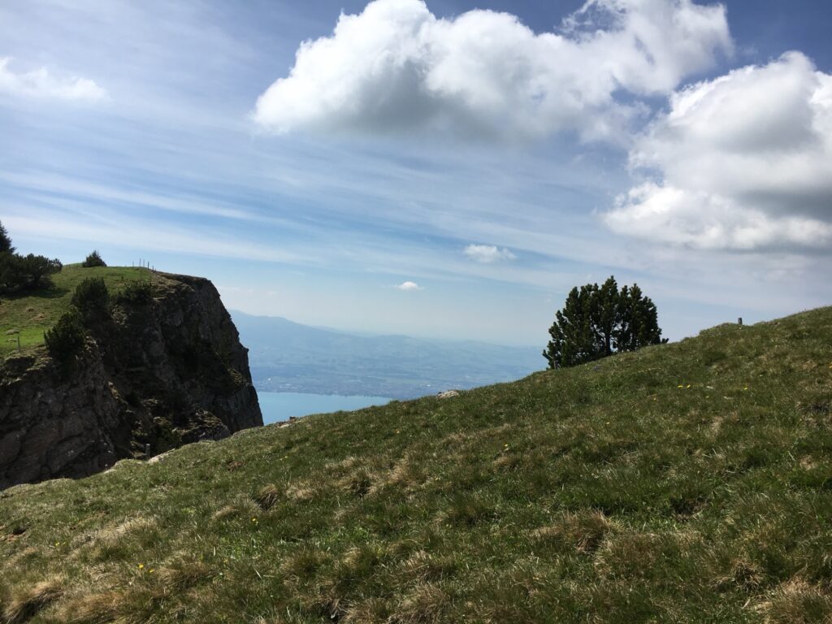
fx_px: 697
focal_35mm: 29
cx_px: 416
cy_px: 312
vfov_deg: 48.2
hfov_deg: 61.7
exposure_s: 1/2653
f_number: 2.2
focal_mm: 4.15
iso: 25
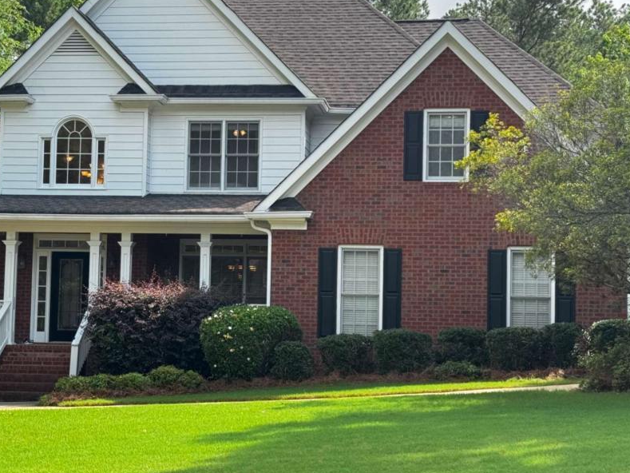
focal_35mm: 73
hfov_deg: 26.7
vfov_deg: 20.2
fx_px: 1329
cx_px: 282
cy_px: 235
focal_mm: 6.76
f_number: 1.78
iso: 64
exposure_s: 1/774
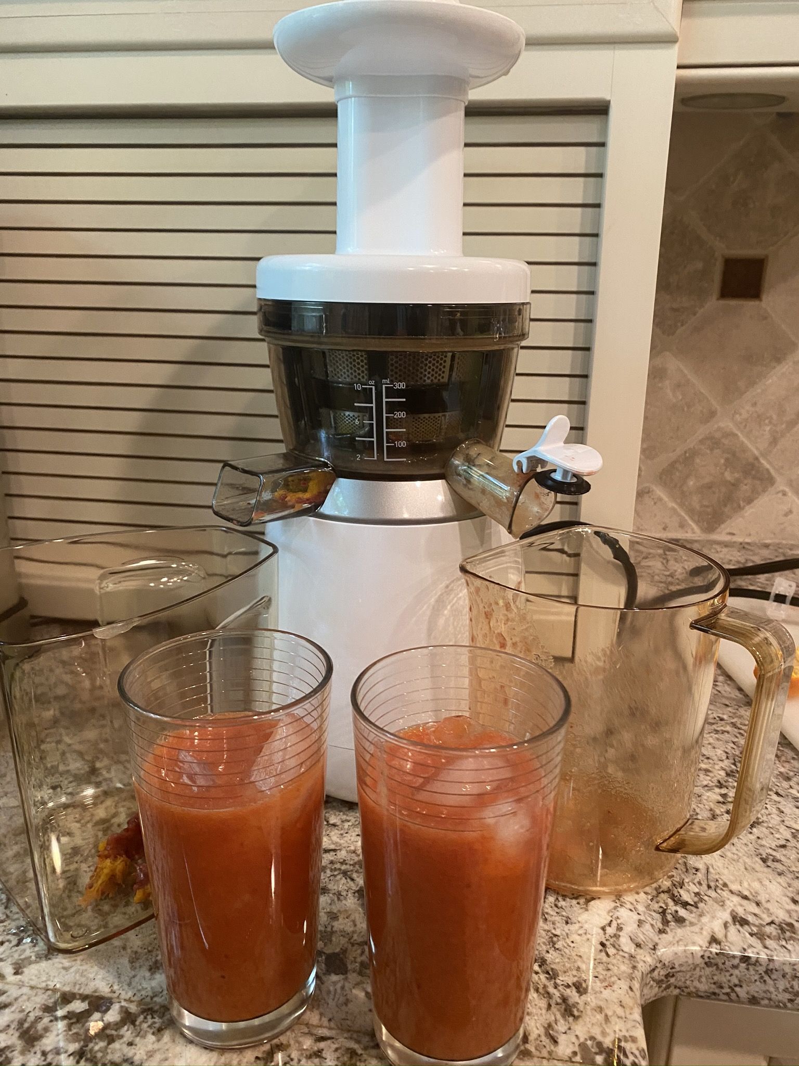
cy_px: 533
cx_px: 400
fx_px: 800
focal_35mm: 26
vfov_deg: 67.3
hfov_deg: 53.1
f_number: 1.8
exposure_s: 1/60
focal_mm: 4.25
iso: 250
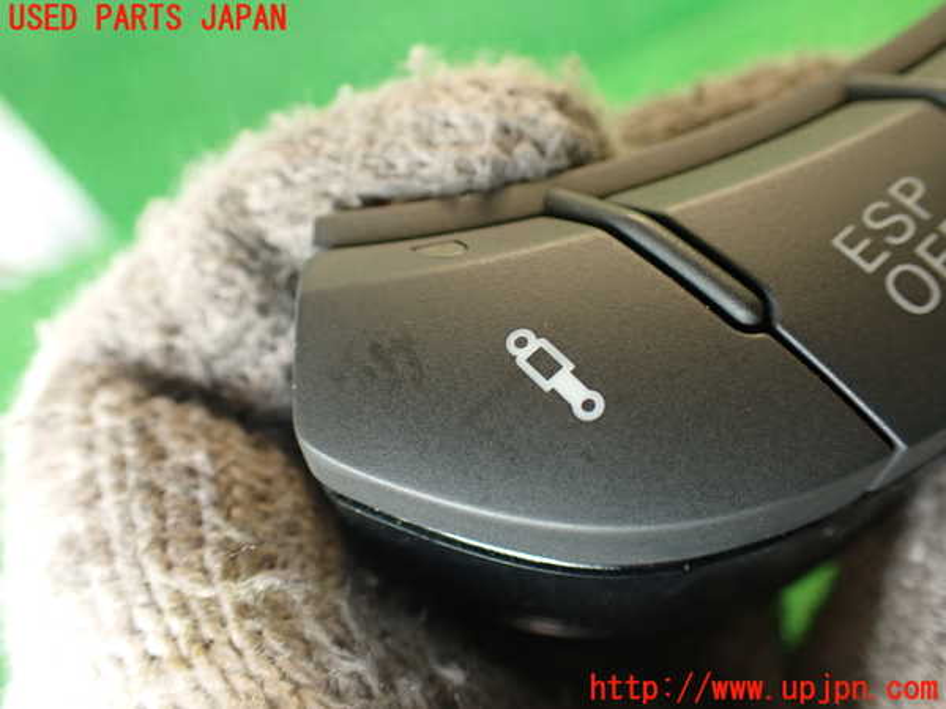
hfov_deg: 56.8
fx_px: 875
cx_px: 473
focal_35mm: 32
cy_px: 354
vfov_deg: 44.2
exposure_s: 1/30
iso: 250
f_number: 2.4
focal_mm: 5.79
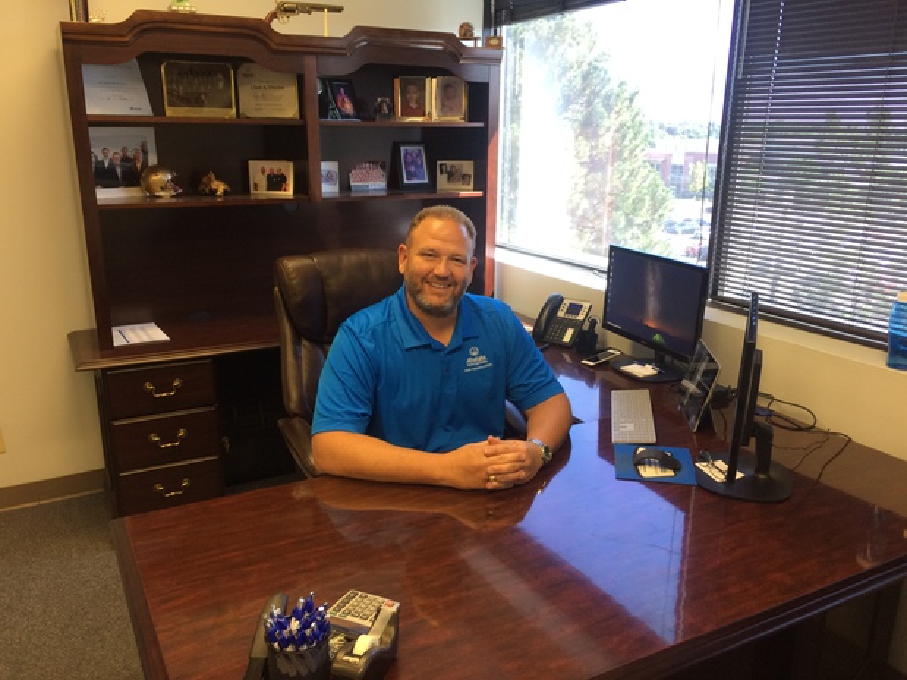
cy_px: 340
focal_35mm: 29
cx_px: 454
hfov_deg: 61.7
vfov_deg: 48.2
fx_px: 760
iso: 64
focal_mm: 4.15
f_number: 2.2
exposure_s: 1/30
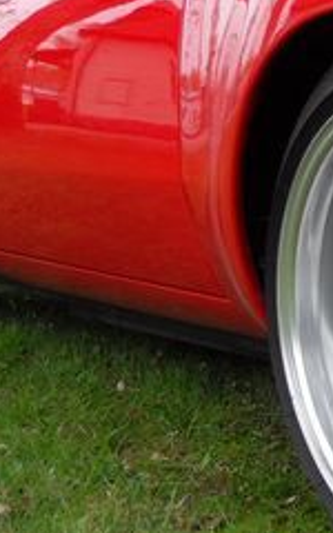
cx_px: 697
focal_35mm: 99
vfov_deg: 21.0
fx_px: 1438
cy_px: 282
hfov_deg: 11.7
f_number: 3.2
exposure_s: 1/60
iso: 100
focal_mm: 7.5
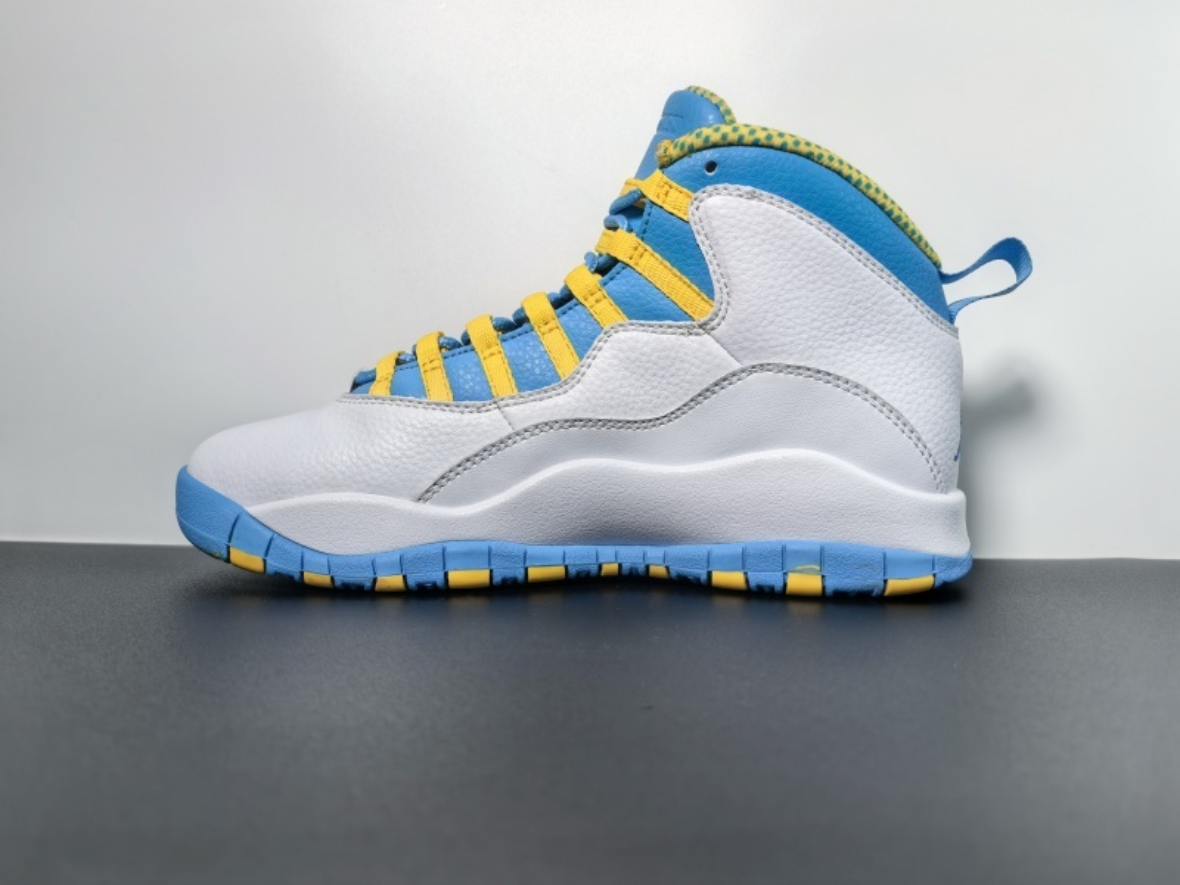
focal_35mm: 27
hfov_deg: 65.3
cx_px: 590
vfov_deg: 51.4
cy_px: 442
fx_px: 920
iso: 50
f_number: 2
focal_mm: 6.98
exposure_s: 1/217
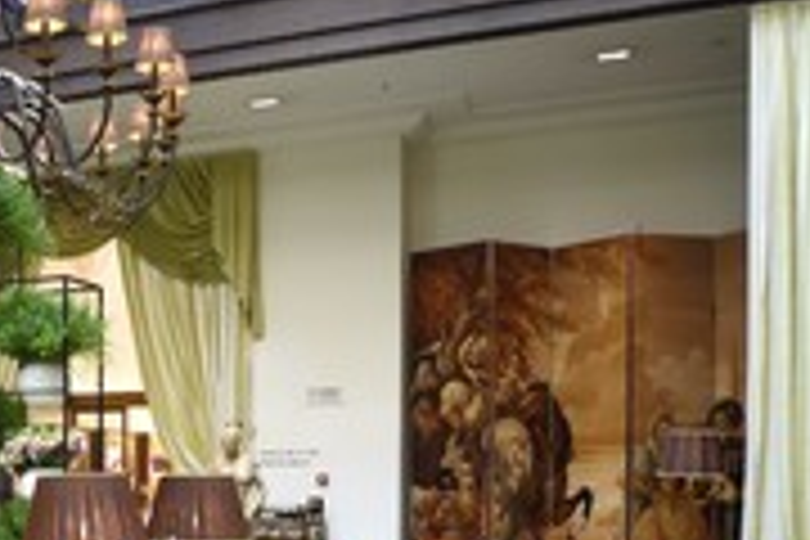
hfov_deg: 30.8
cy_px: 518
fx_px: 1260
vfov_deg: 23.4
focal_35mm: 56
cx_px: -130
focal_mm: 24
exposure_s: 1/25
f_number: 6.3
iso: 800
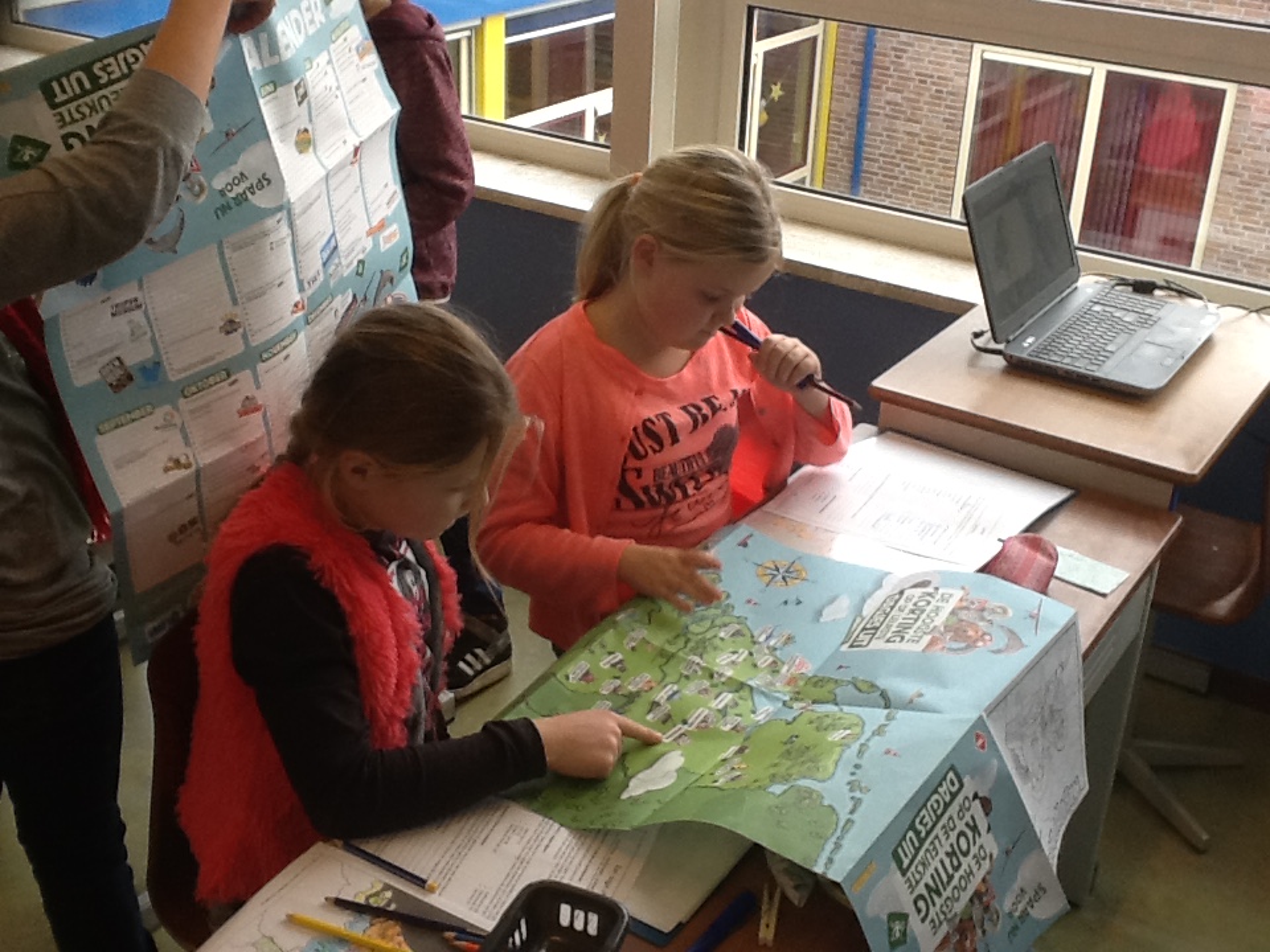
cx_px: 635
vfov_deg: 32.9
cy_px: 476
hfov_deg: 42.9
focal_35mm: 44
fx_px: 1614
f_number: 2.4
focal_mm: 2.03
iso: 40
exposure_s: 1/40
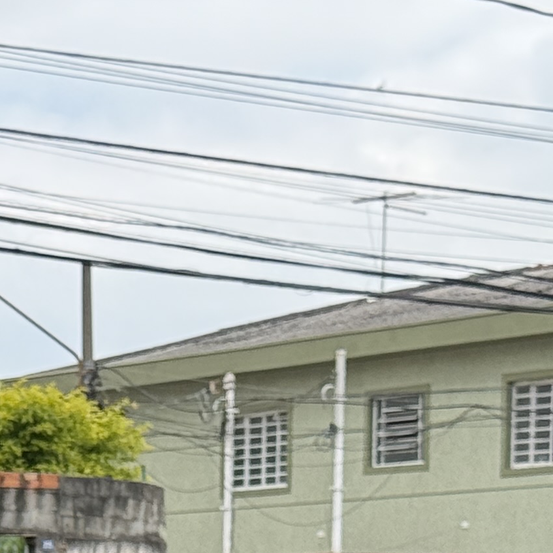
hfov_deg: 8.3
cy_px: 817
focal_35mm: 202
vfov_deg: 8.5
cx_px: -533
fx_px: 3651
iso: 64
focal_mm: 6.76
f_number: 1.78
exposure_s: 1/1980
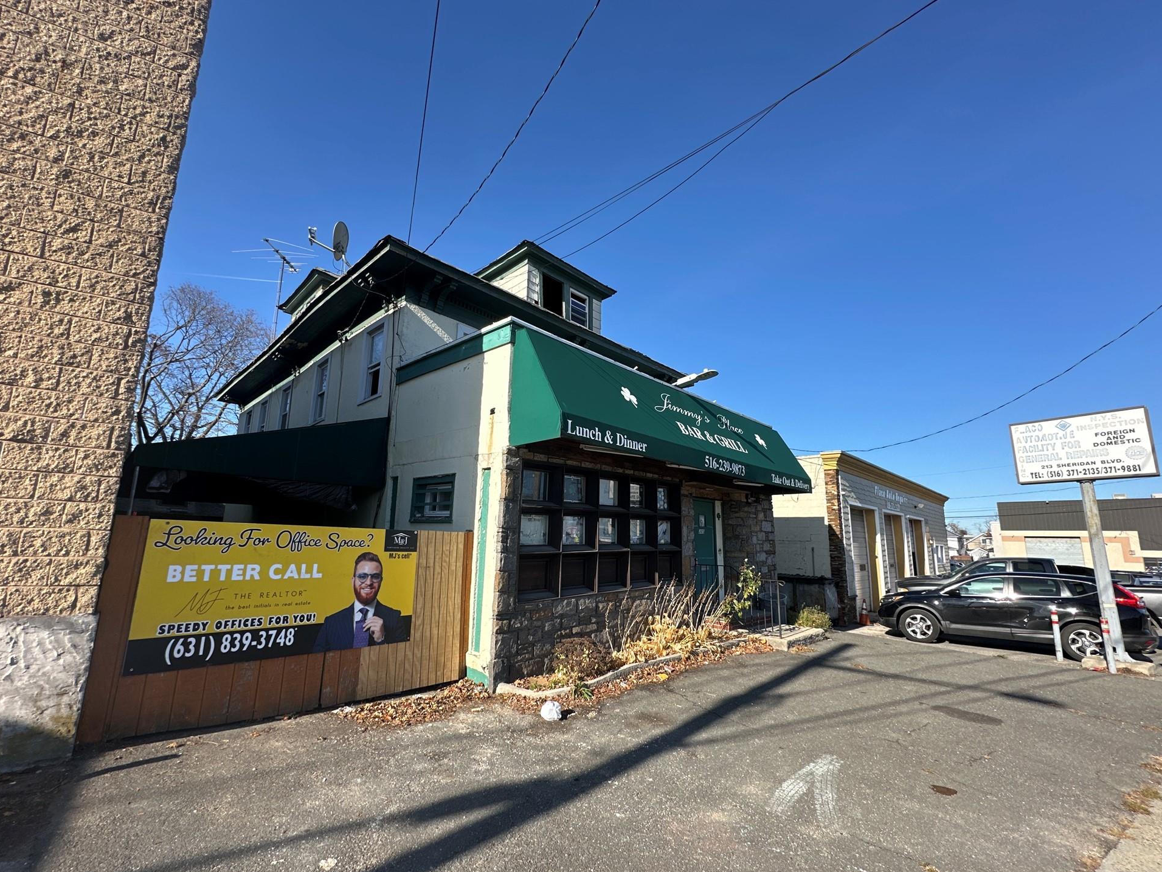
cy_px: 448
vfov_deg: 81.7
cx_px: 561
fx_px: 504
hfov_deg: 98.1
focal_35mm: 15
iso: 40
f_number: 2.2
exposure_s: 1/963
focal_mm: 2.22
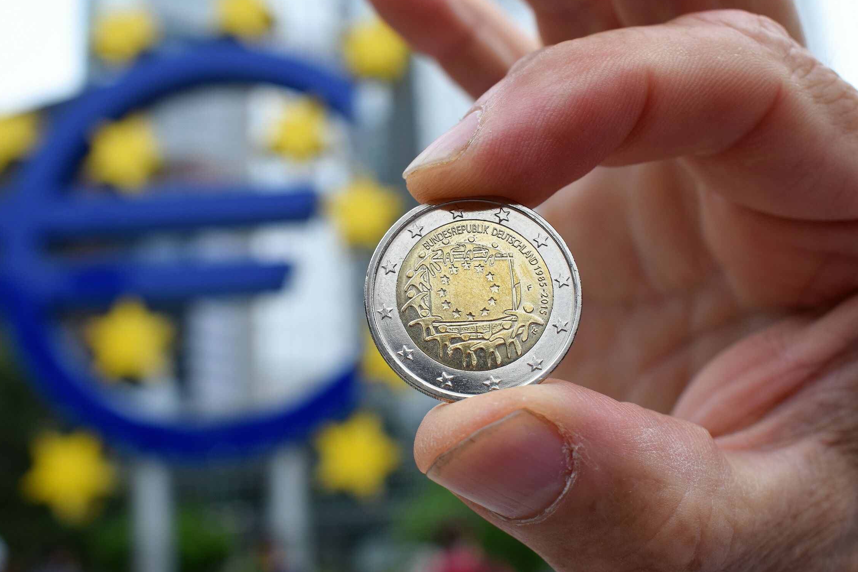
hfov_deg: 42.3
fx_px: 1109
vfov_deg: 28.9
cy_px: 270
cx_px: 412
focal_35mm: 47
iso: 400
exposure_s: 1/250
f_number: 8
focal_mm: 29
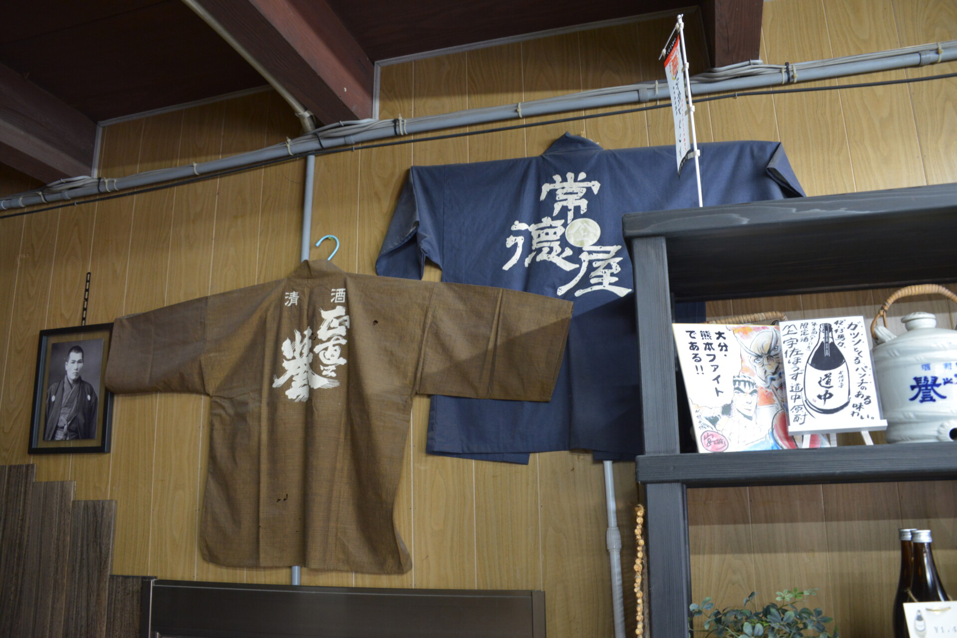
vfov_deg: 46.4
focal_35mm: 28
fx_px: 744
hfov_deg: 65.5
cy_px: 319
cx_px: 478
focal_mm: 28
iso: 2000
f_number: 7.1
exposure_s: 1/20
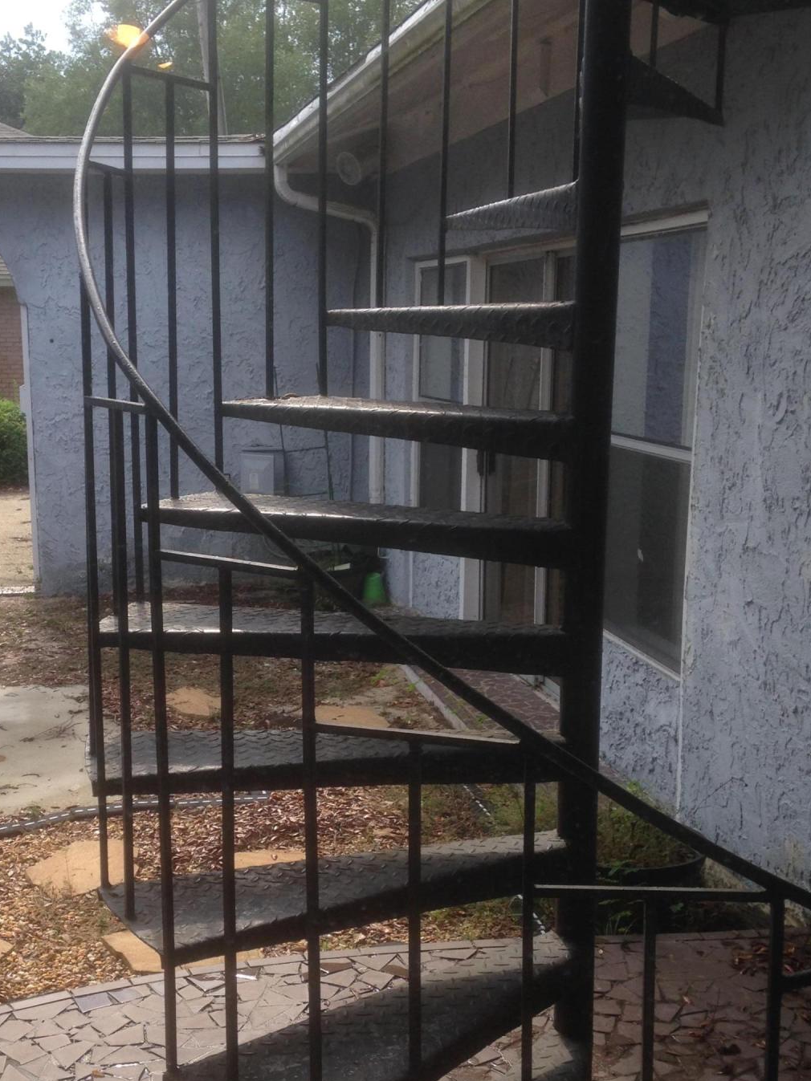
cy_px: 635
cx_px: 237
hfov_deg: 29.4
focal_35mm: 49
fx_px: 1531
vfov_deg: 38.8
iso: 50
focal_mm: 4.12
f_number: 2.4
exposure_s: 1/171
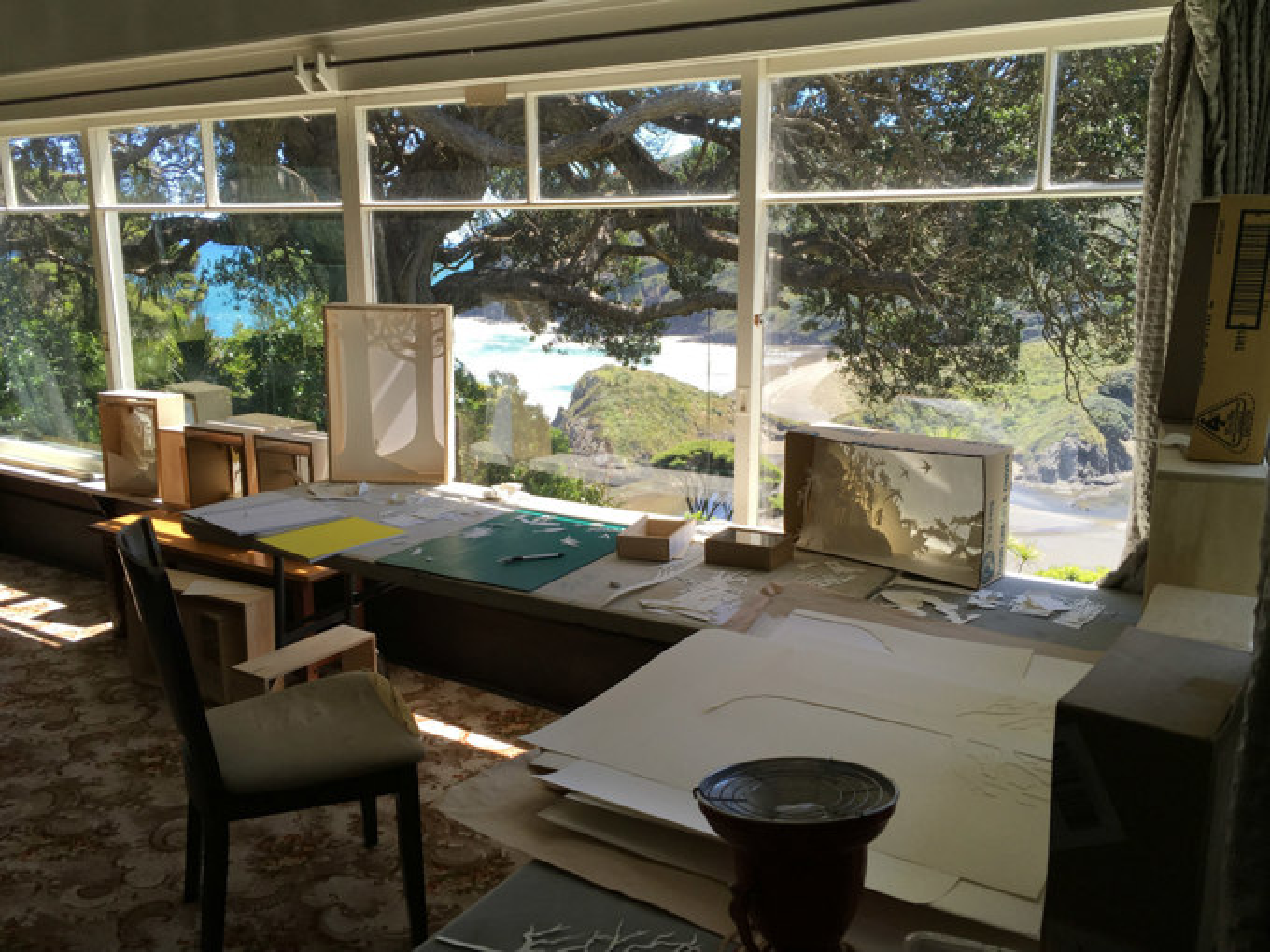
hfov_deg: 61.7
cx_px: 635
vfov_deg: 48.2
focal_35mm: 29
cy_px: 476
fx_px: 1064
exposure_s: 1/390
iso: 25
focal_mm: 4.15
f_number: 2.2
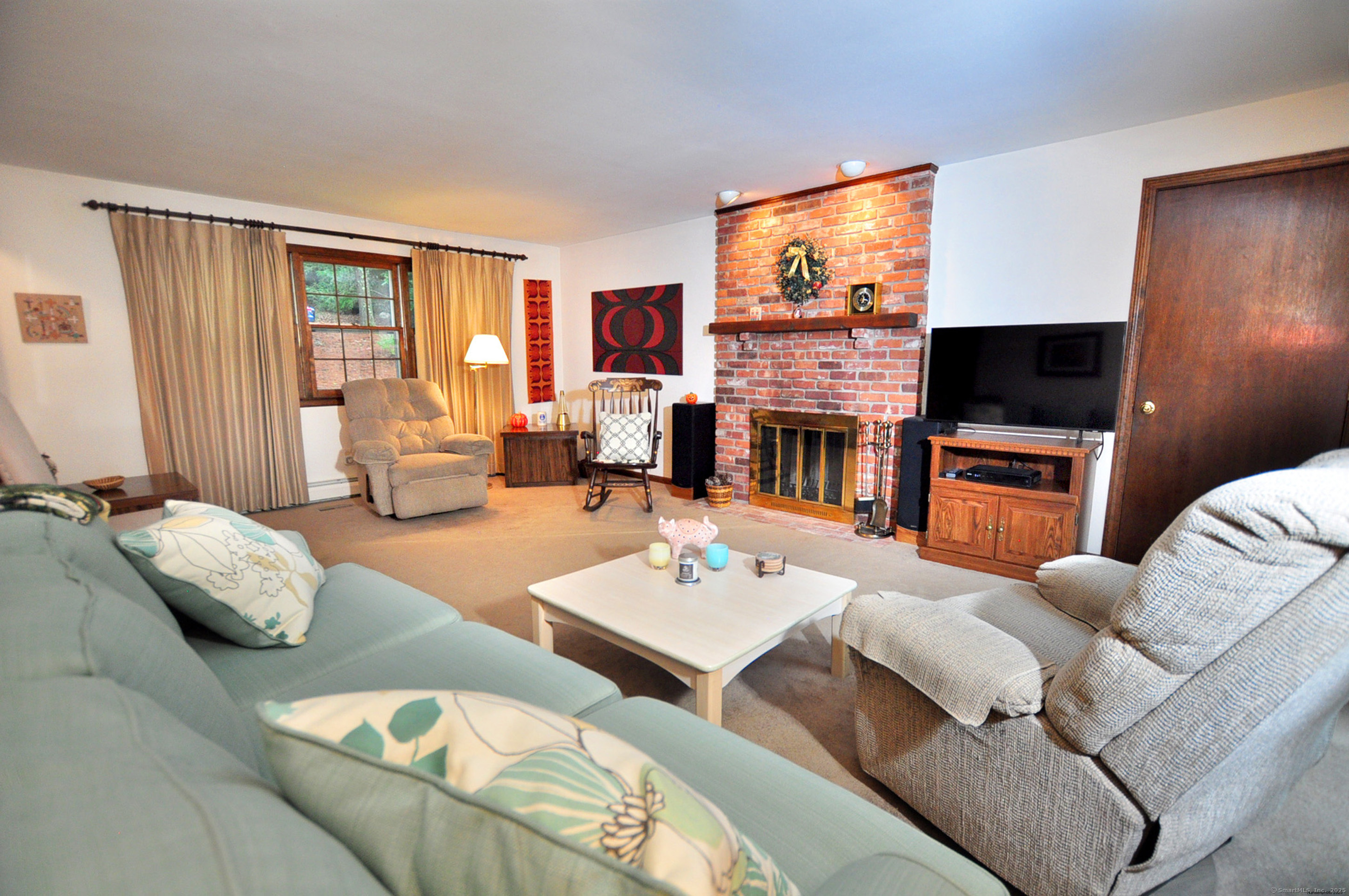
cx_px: 674
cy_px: 448
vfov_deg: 77.2
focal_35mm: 15
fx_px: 561
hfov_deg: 100.5
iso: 800
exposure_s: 1/100
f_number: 3.5
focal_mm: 10
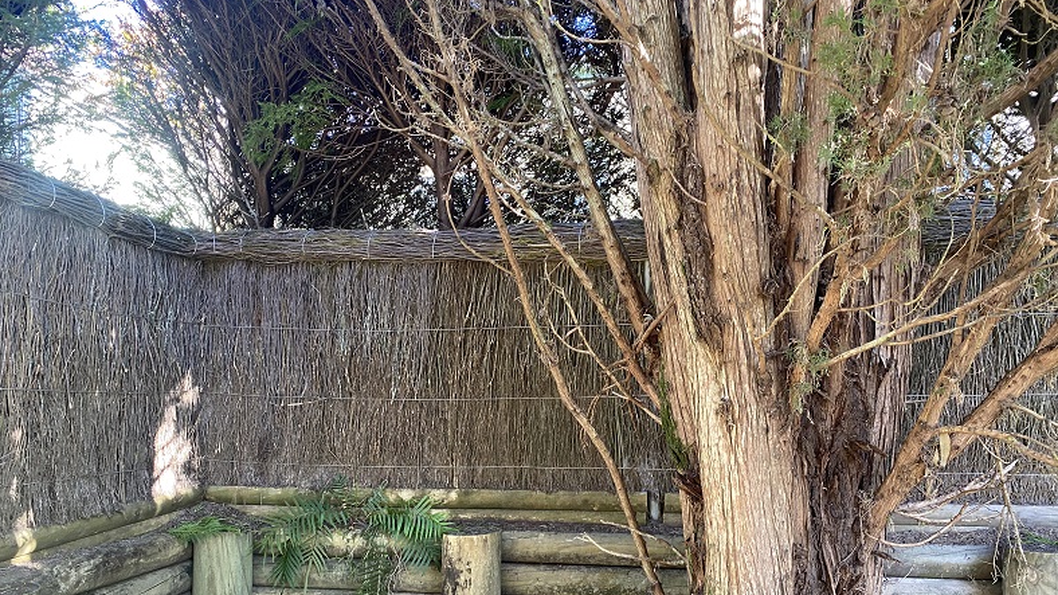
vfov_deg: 39.8
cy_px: 386
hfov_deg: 66.1
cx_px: 518
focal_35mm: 29
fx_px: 813
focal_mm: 4.25
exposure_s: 1/64
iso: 125
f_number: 1.8
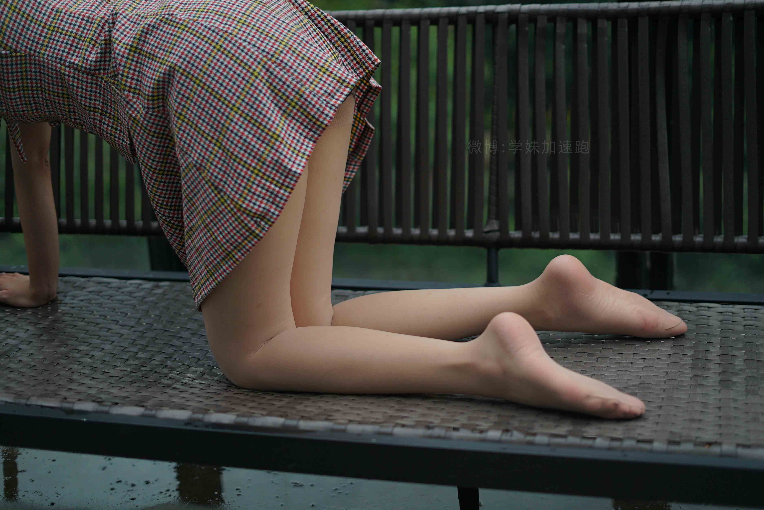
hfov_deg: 39.6
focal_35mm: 50
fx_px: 1062
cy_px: 255
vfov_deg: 27.0
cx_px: 382
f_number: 1.8
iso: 200
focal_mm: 50
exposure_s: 1/1600
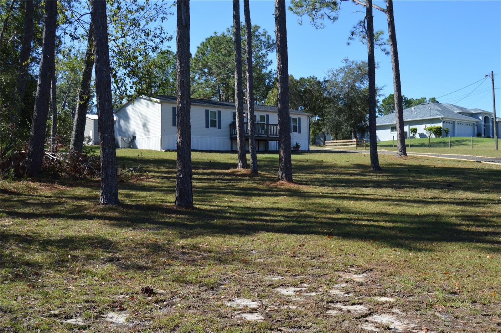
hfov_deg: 53.2
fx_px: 500
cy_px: 166
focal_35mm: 36
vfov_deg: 36.8
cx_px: 250
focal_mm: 24
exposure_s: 1/250
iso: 100
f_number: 7.1
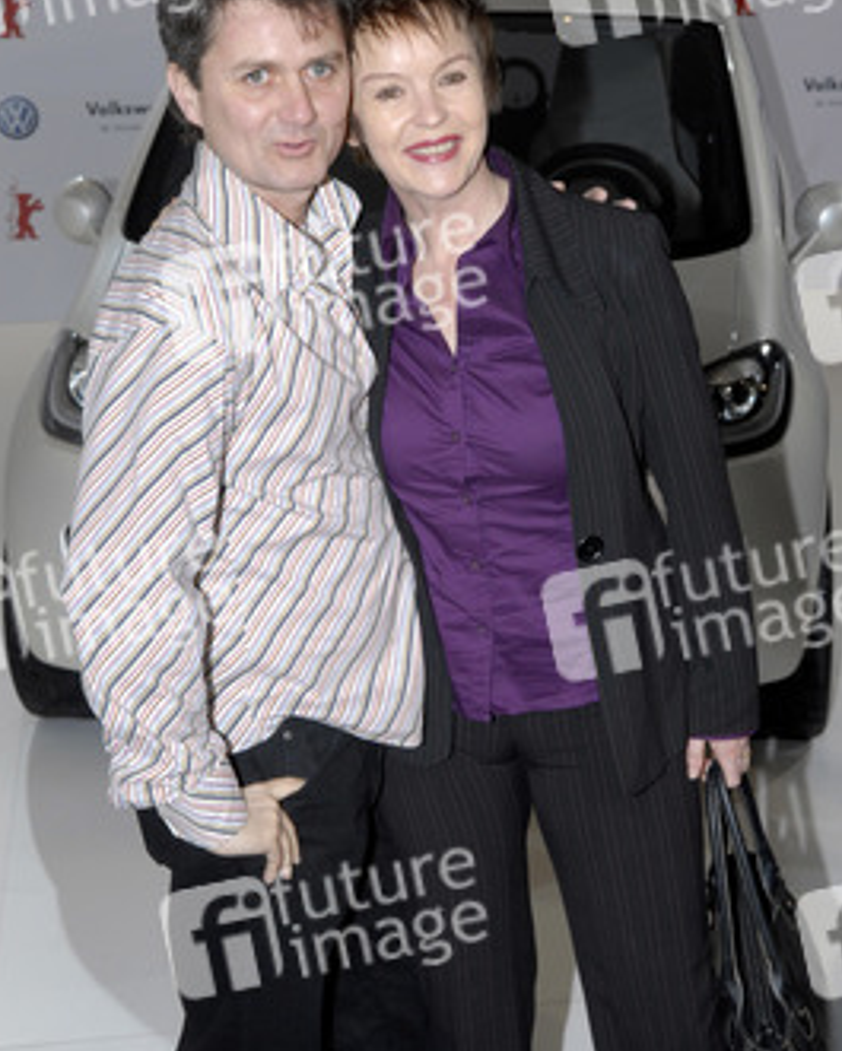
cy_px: 448
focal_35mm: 77
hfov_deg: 20.0
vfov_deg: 24.9
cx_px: 419
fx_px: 2384
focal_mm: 45
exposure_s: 1/160
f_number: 8
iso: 640
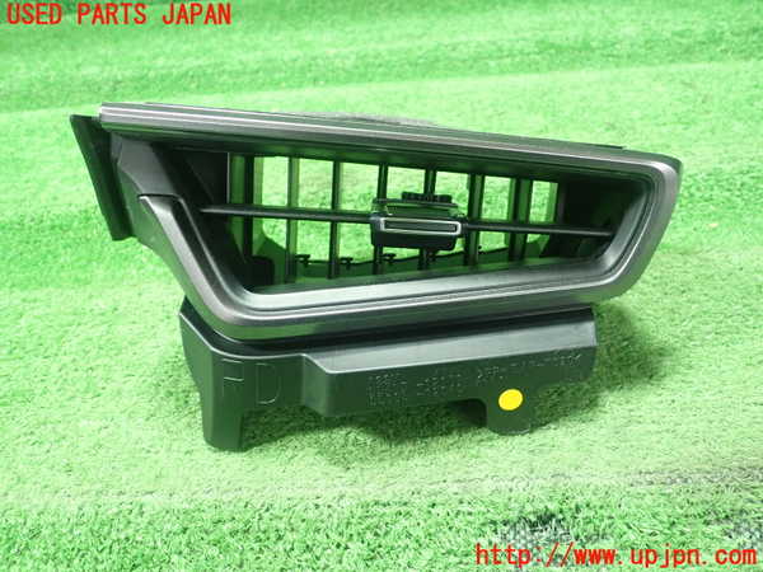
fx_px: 661
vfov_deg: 46.8
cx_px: 382
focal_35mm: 30
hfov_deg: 60.0
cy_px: 286
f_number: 2.3
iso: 800
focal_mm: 5.5
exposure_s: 1/80
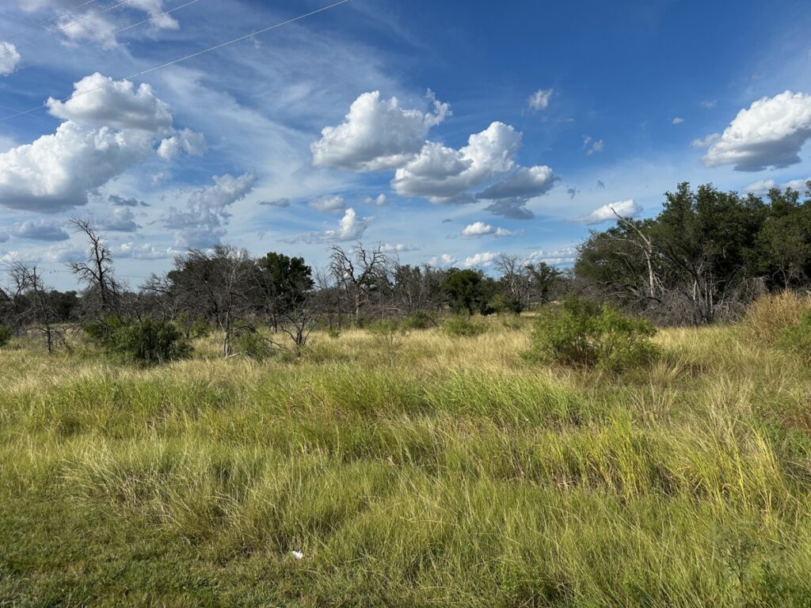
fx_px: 562
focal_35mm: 24
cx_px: 406
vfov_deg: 56.8
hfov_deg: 71.6
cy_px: 304
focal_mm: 6.86
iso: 80
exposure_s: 1/5848
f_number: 1.78
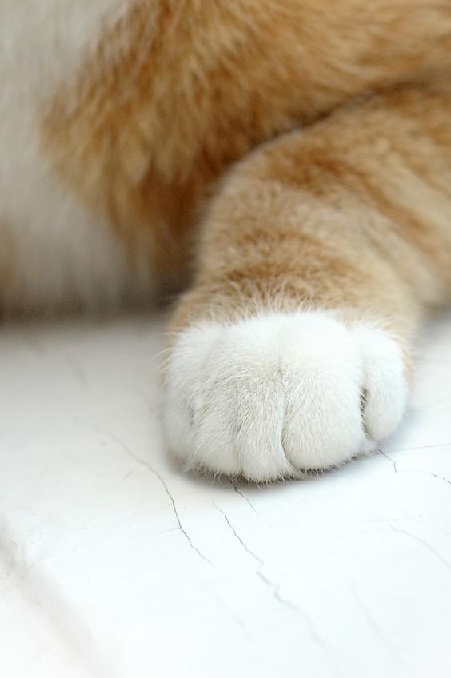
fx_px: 7491
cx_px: -70
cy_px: -102
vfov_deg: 5.2
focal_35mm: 398
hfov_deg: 3.4
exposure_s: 1/200
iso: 1000
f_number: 7.1
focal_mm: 135
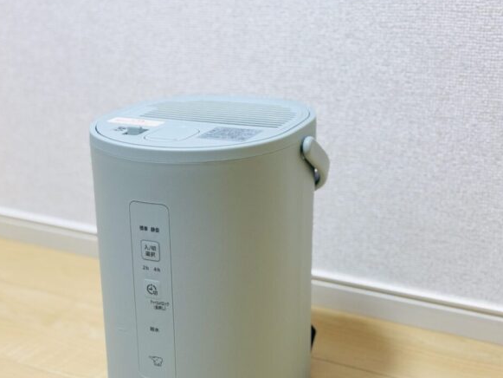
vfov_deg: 23.6
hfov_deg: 31.1
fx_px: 901
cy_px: 234
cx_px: 206
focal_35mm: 62
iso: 100
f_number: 1.78
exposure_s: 1/49
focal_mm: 6.76
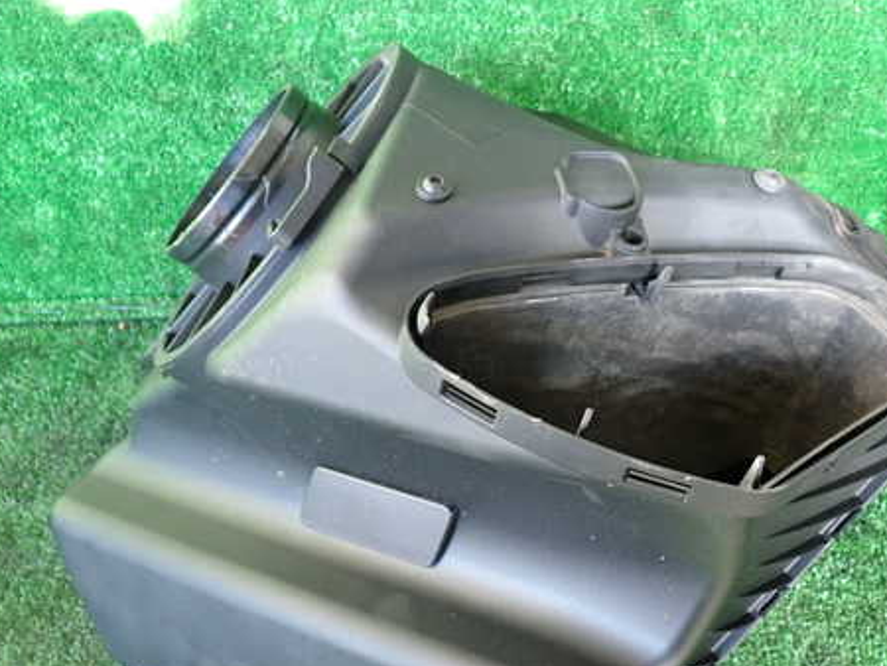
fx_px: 1026
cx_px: 499
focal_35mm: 40
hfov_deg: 46.7
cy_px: 394
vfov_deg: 35.9
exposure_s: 1/30
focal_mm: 5.4
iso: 200
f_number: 2.3
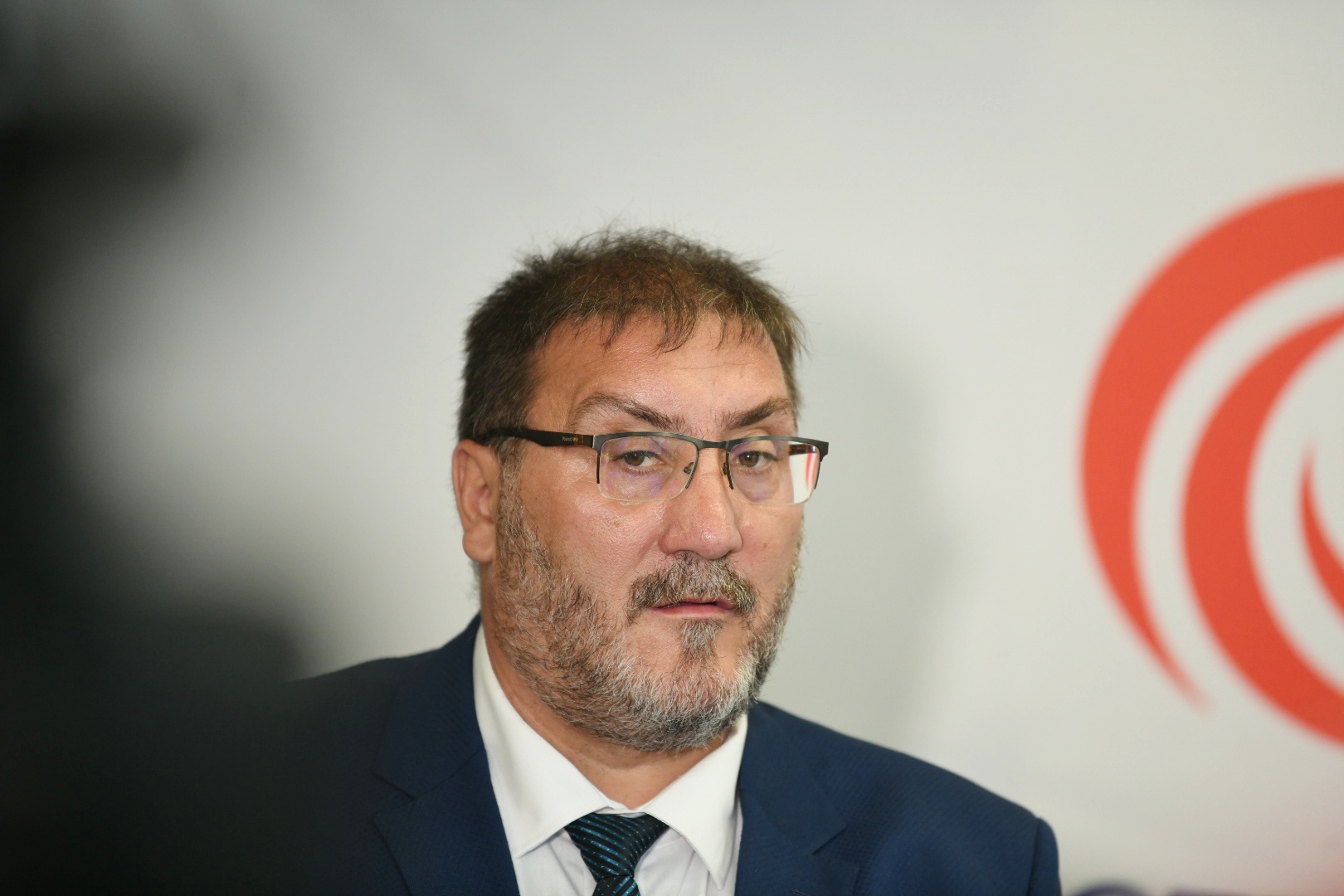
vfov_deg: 6.9
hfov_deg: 10.3
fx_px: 7466
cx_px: 672
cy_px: 448
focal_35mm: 200
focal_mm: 200
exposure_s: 1/125
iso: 1250
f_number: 2.8
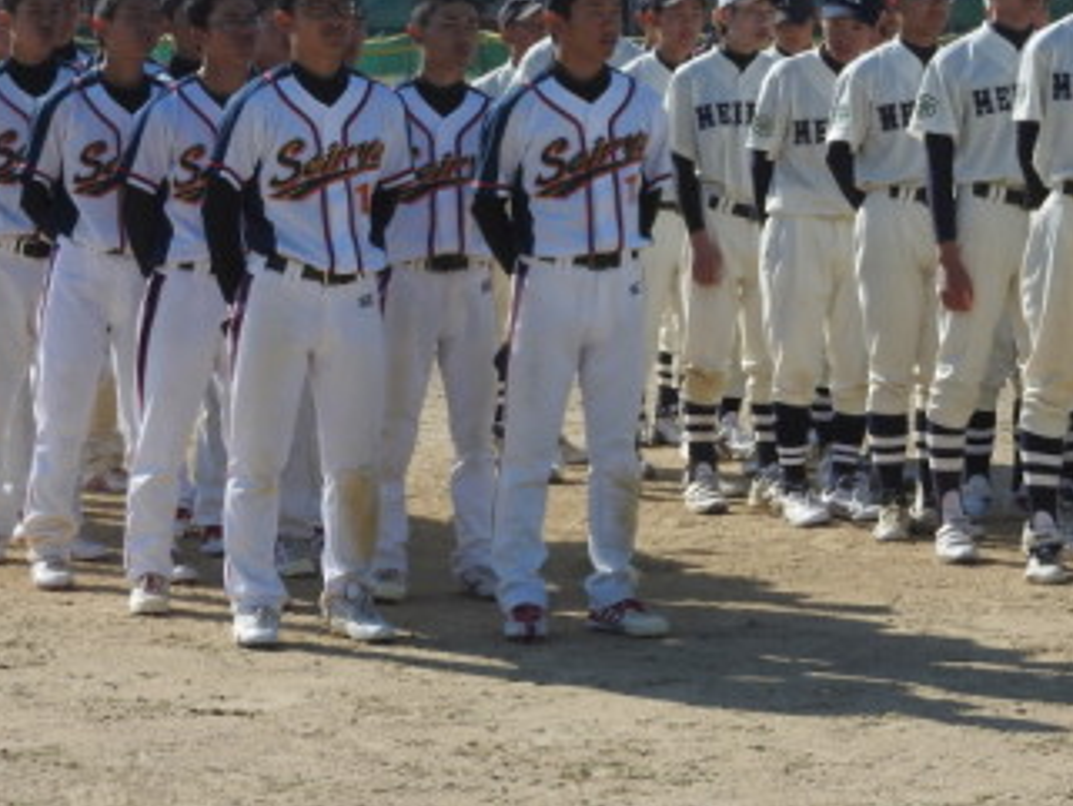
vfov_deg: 7.6
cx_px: 745
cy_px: 251
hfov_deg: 10.1
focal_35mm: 196
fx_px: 6078
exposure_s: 1/800
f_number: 4.8
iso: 100
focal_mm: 18.8
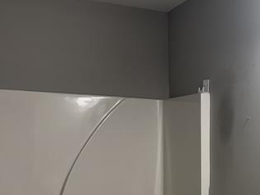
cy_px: 206
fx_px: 451
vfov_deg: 23.2
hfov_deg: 30.0
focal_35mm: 60
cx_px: 260
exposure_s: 1/120
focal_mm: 6.76
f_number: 1.78
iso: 125
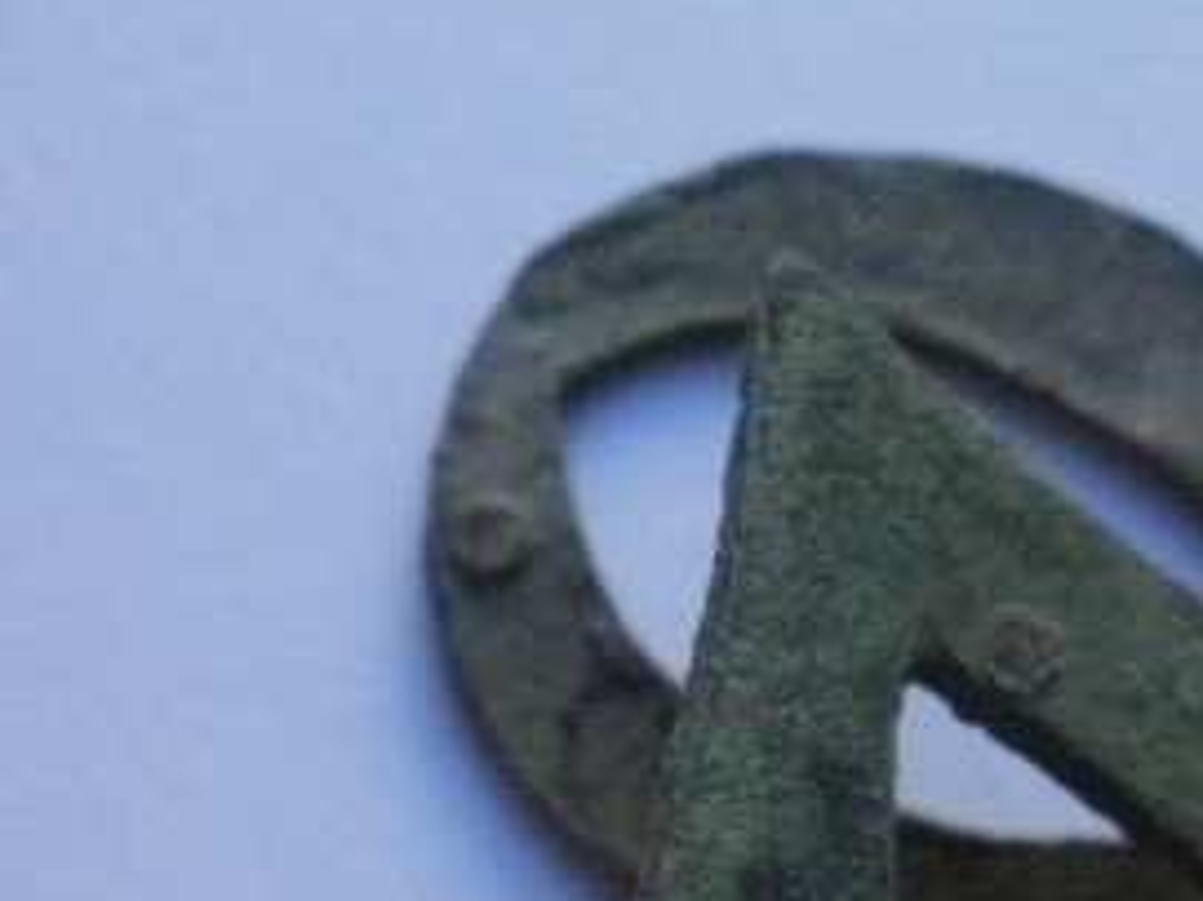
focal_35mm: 104
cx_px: 852
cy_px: 657
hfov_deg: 18.8
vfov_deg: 14.2
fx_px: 3613
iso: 400
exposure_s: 1/200
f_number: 4
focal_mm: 7.7
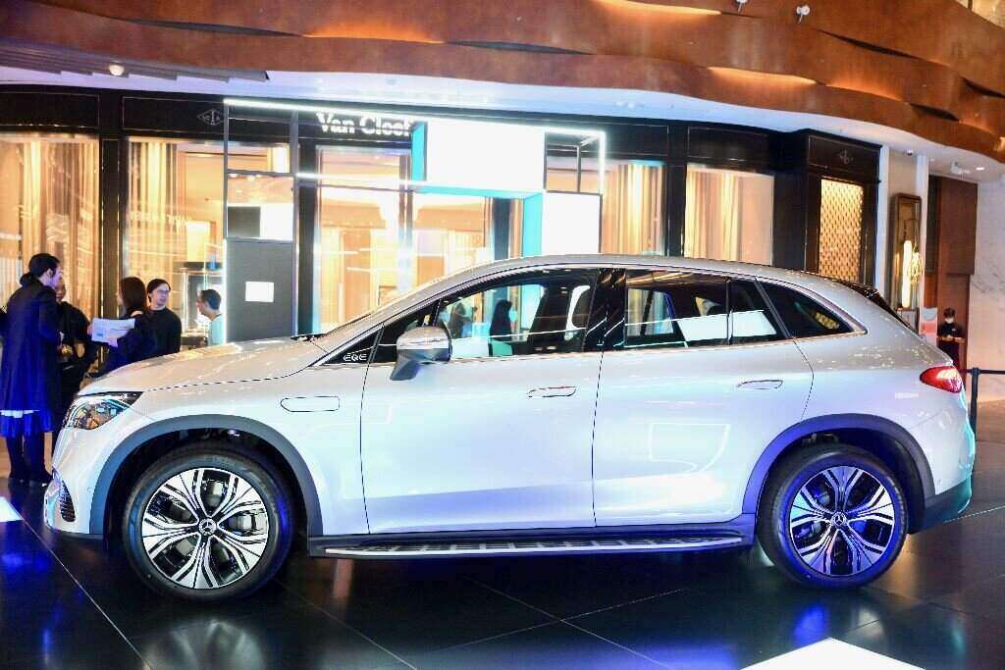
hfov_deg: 58.7
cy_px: 335
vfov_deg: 41.1
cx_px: 502
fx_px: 893
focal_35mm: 32
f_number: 2.8
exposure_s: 1/160
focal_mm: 32
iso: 1600
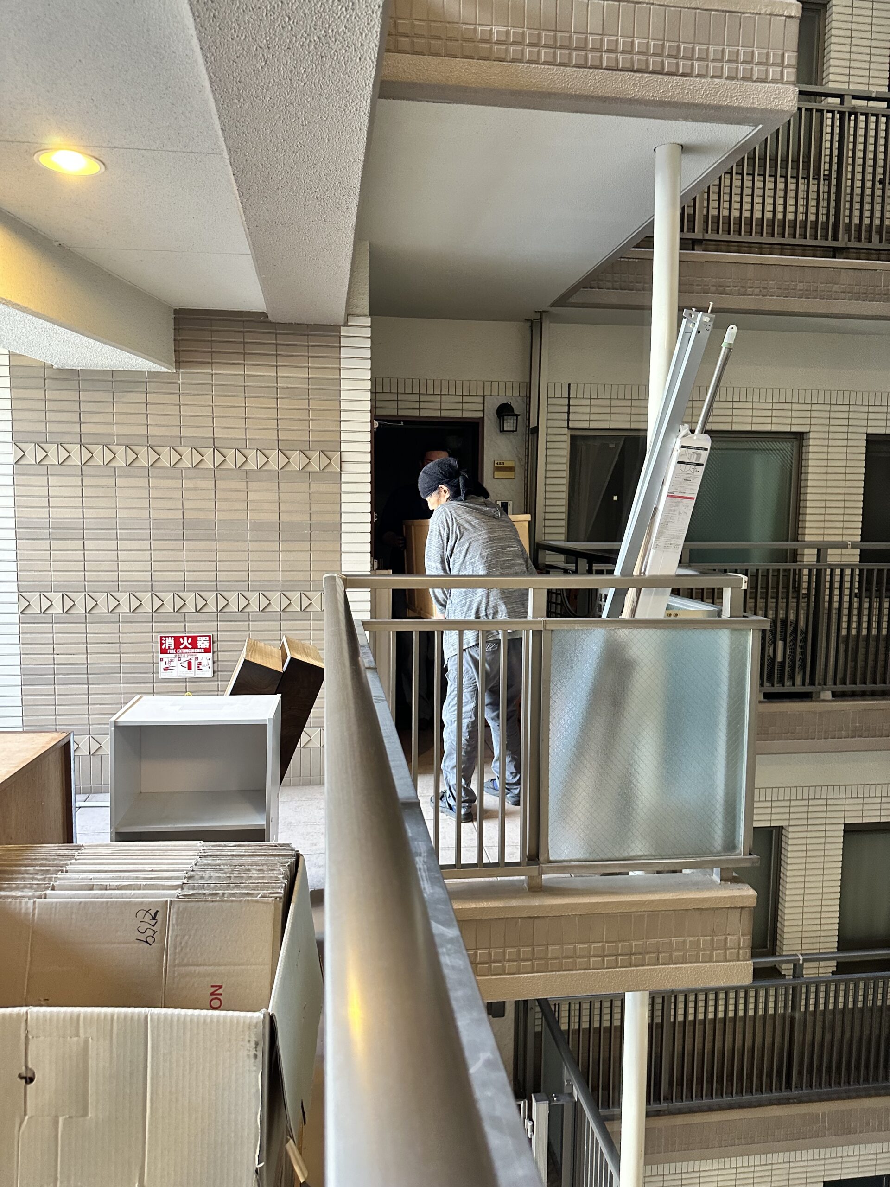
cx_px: 445
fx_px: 823
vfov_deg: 71.6
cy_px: 594
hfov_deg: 56.8
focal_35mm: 24
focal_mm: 6.86
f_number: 1.78
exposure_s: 1/60
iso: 320
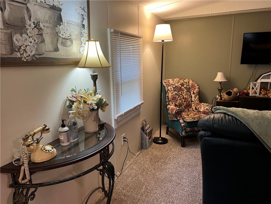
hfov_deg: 67.3
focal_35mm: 26
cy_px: 102
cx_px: 136
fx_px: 204
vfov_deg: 53.1
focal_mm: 5.7
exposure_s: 1/60
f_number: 1.5
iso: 100
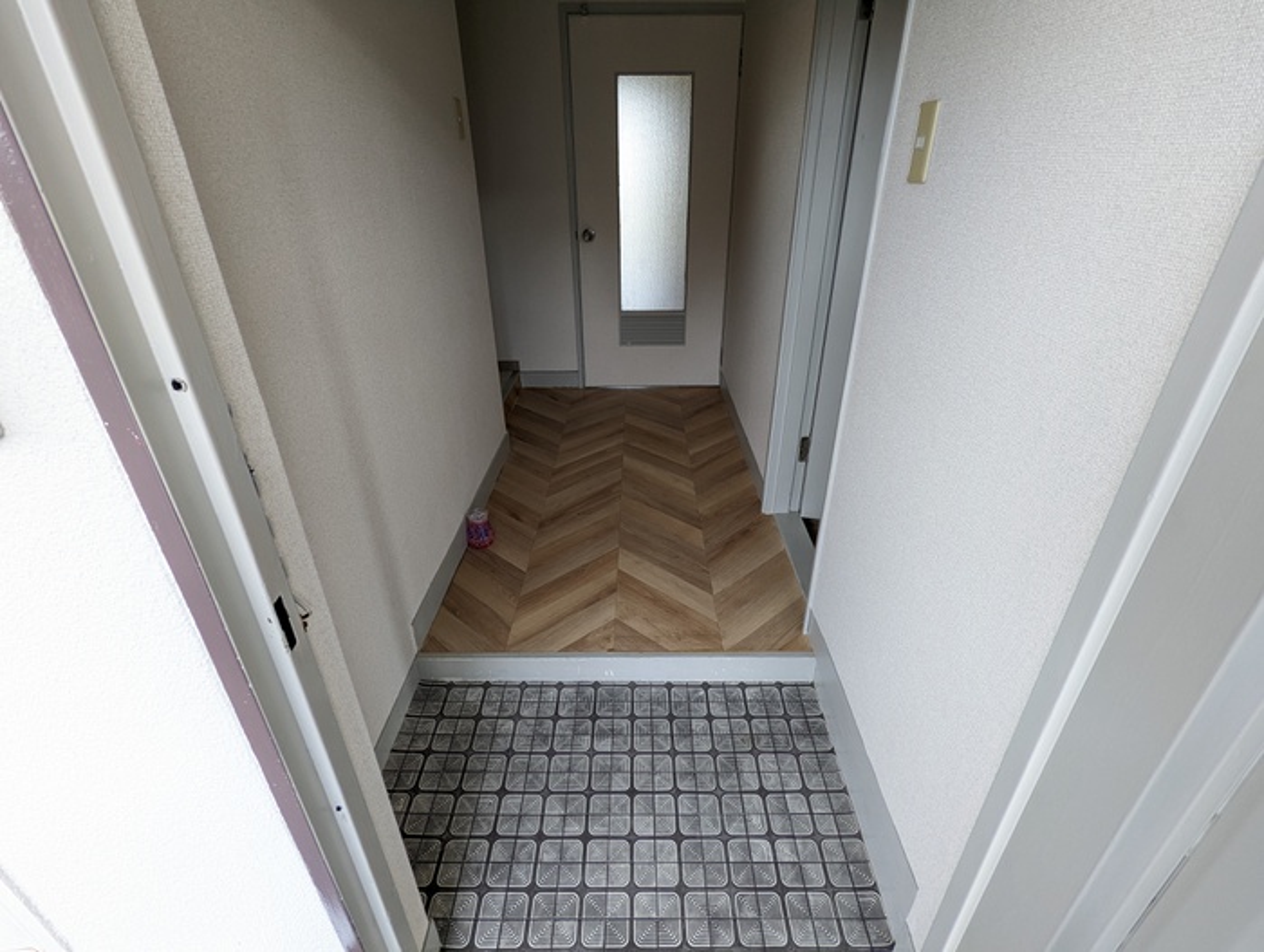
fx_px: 585
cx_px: 632
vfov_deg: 78.2
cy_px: 476
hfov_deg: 94.4
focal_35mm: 16
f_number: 2.2
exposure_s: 1/99.3
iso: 71
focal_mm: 2.35
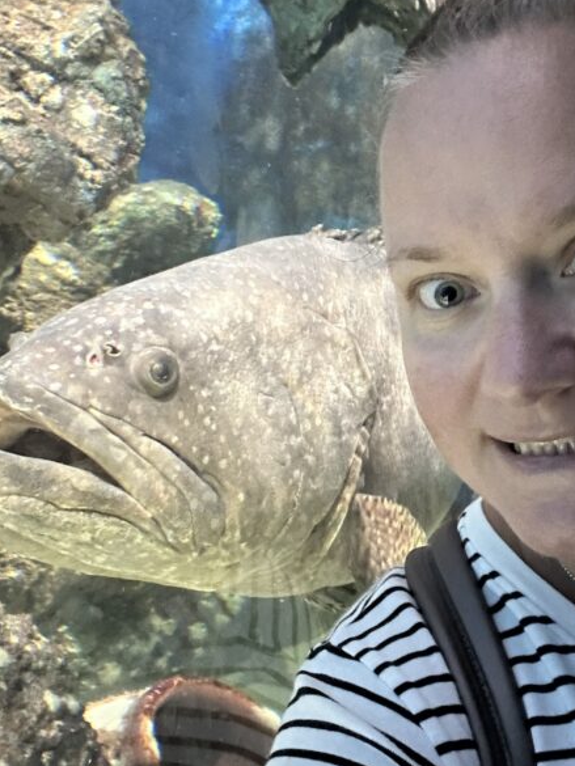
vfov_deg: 45.7
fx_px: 908
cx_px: 329
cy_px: 351
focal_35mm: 41
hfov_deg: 35.1
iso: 640
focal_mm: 2.69
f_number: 1.9
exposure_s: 1/17
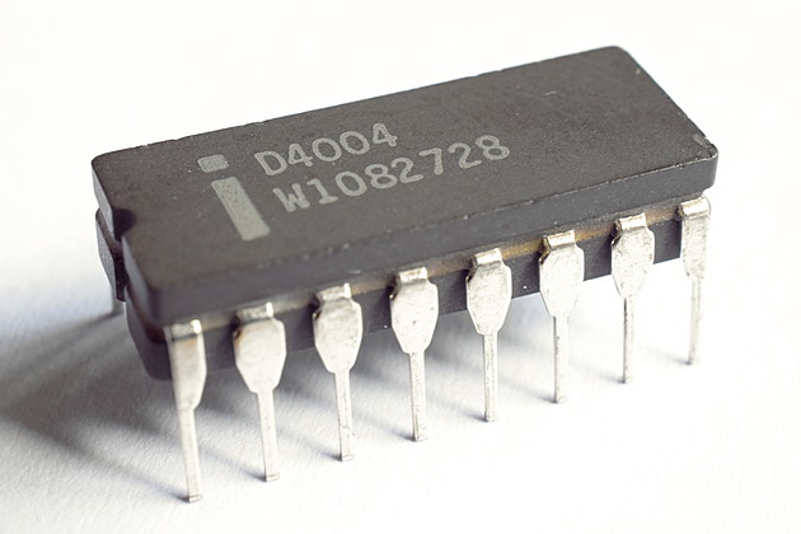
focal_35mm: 61
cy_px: 270
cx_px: 398
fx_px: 1357
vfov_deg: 22.3
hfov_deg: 32.9
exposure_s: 1/8
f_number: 25
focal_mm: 40
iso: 1600
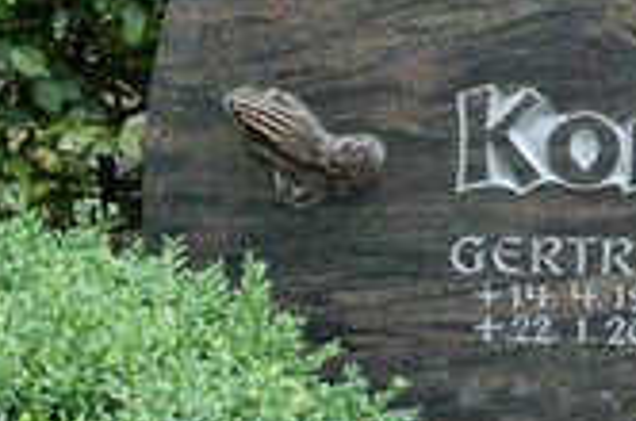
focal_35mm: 100
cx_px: 625
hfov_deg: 19.9
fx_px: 1763
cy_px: 115
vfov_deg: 13.6
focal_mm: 24
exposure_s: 1/250
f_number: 5.6
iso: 640
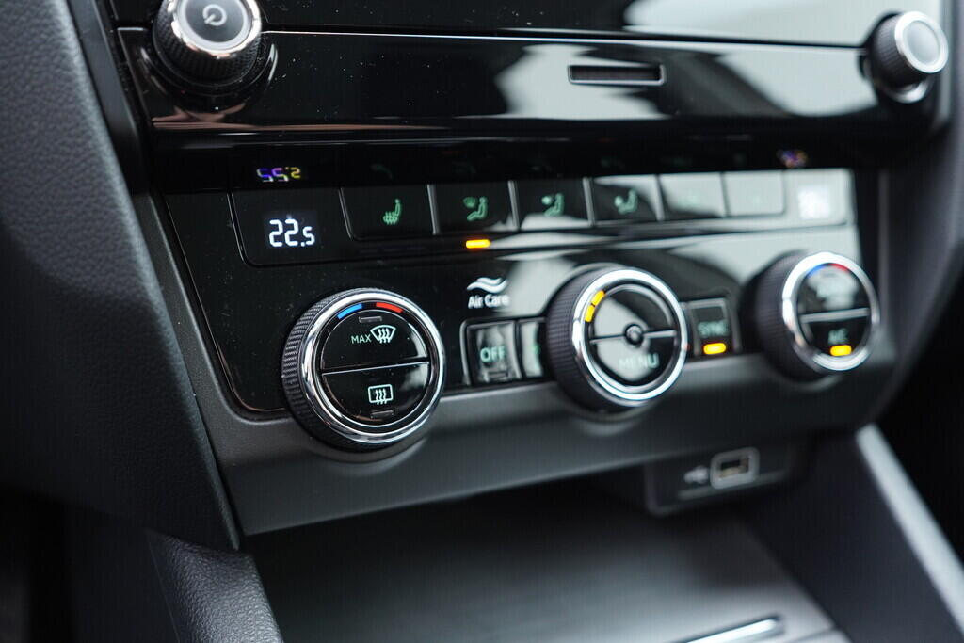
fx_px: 964
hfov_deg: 53.1
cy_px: 322
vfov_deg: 36.9
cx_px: 482
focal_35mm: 36
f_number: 2.8
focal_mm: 24
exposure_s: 1/40
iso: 800
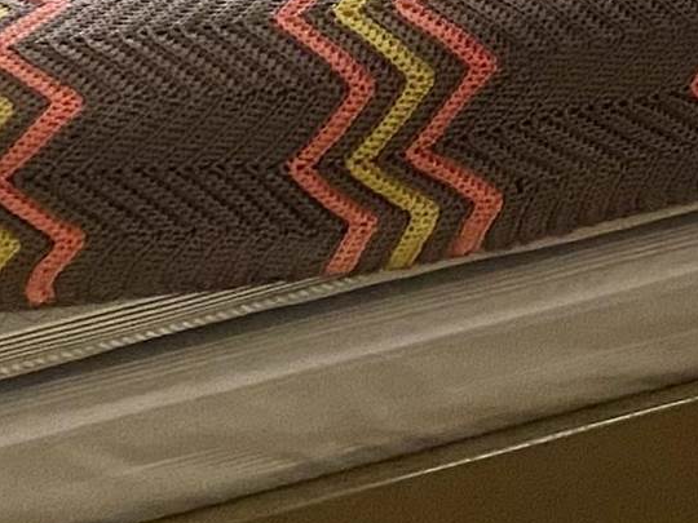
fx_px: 2984
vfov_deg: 8.8
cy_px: -845
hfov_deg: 12.0
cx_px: 1364
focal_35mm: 148
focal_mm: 4.25
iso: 250
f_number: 1.8
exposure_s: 1/60
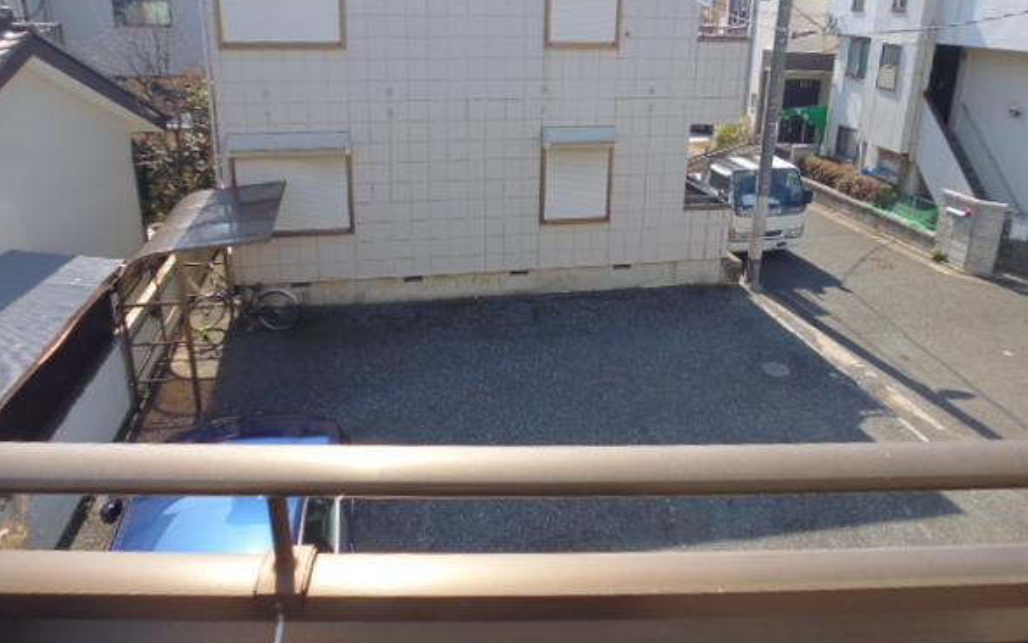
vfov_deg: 47.4
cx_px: 510
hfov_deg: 70.4
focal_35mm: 26
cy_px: 261
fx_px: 728
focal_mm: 4.3
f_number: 9
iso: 160
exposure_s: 1/60
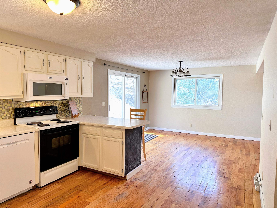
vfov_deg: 56.8
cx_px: 138
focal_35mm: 24
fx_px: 192
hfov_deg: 71.6
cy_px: 104
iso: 100
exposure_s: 1/120
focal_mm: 6.86
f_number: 1.78
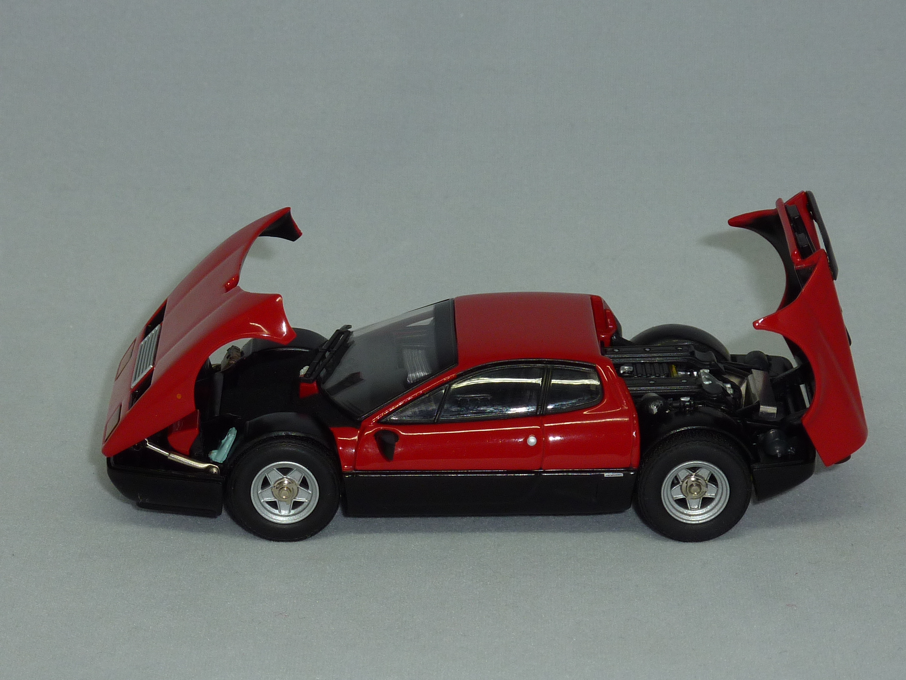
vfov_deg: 11.5
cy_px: 340
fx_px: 3376
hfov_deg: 15.3
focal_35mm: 129
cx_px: 453
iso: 100
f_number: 4.3
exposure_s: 1/40
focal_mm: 14.7
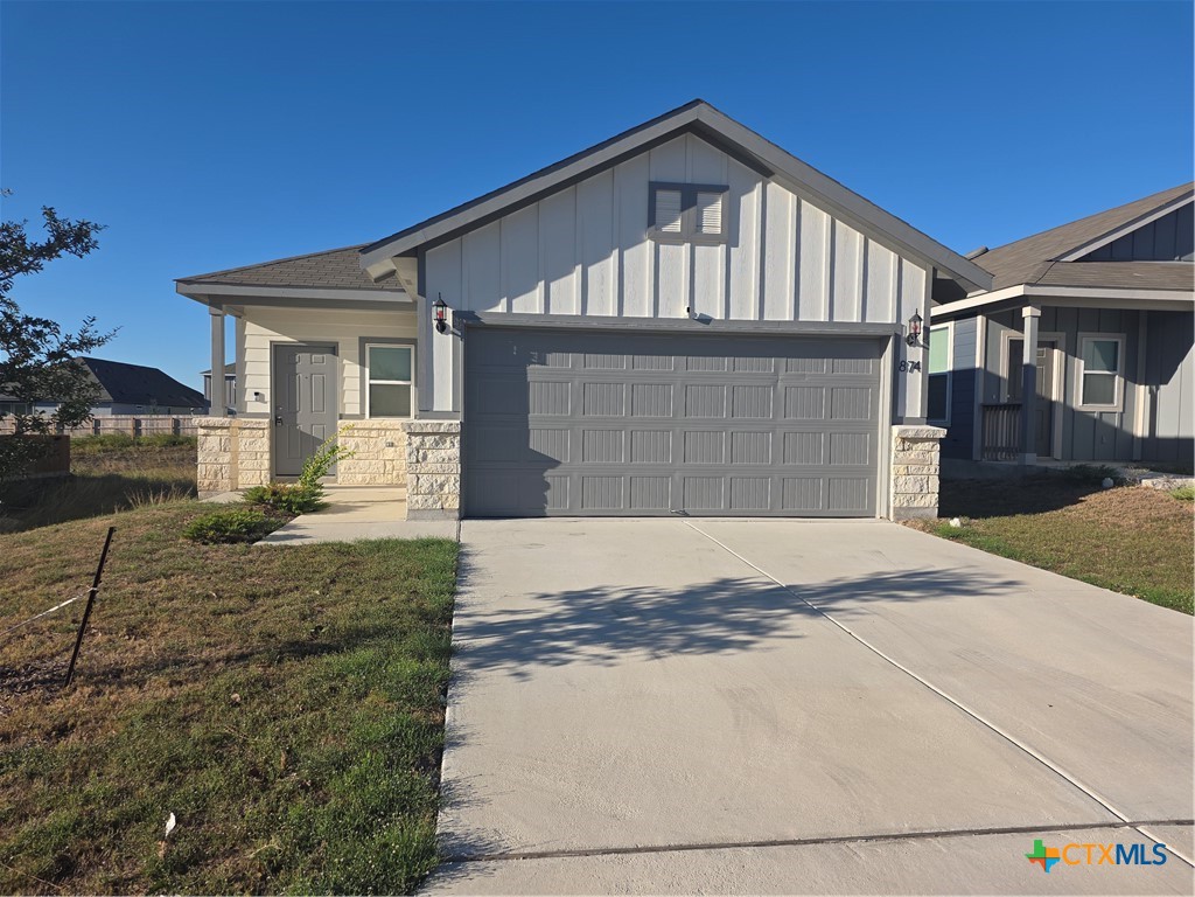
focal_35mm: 23
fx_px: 794
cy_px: 448
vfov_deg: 58.9
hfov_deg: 73.9
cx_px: 598
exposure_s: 1/1011
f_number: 1.7
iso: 12
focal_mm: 6.25
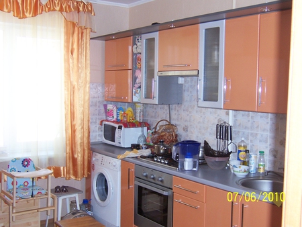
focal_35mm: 49
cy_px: 114
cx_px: 151
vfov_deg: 29.7
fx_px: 428
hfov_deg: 38.9
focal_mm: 8.2
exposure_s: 1/60
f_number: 3.4
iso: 140
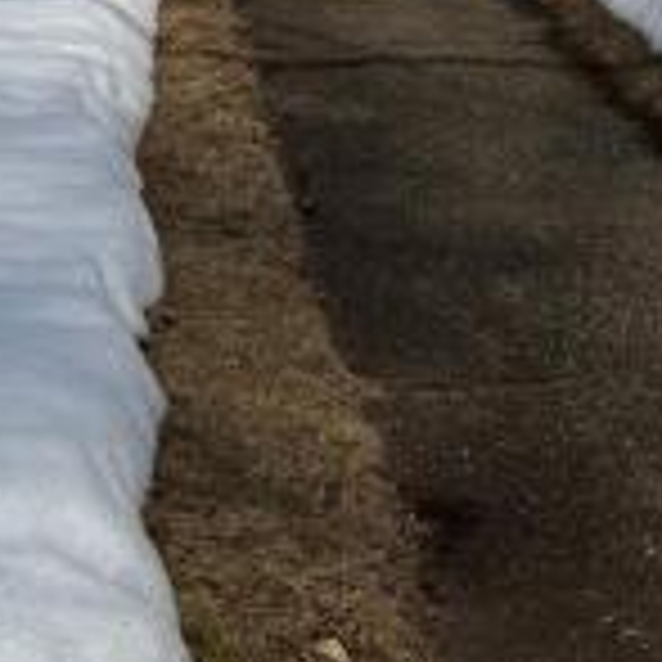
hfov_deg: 16.1
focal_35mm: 104
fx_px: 2250
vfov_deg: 15.6
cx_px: 793
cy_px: -288
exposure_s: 1/11905
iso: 80
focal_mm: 6.76
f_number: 1.78
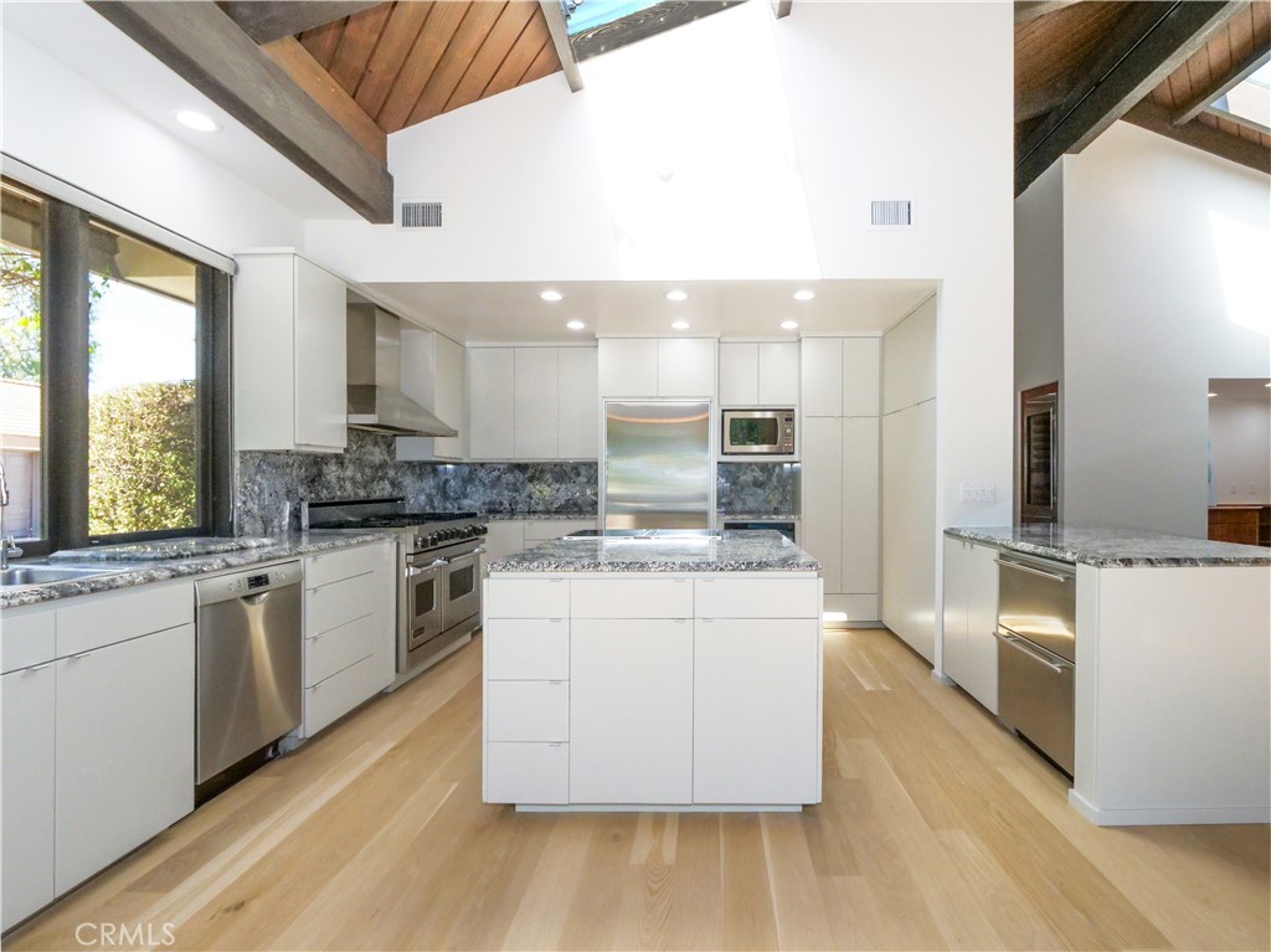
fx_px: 587
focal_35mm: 16
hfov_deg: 94.5
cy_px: 476
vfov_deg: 78.1
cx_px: 636
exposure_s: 1/160
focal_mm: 8
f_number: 8
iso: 2000
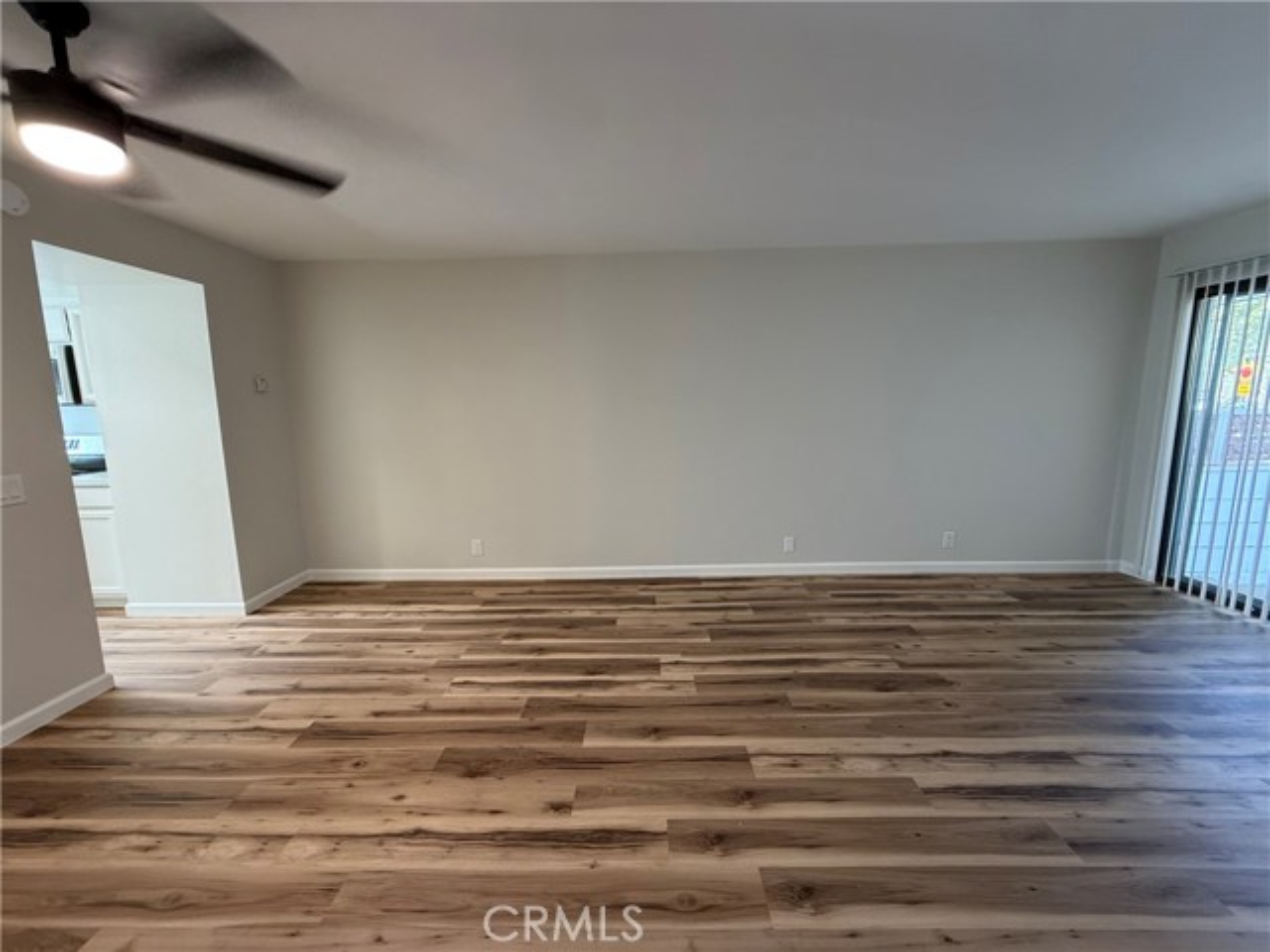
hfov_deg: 102.1
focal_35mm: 14
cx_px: 635
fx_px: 514
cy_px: 476
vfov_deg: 85.7
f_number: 2.2
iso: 250
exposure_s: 1/60
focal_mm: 2.22
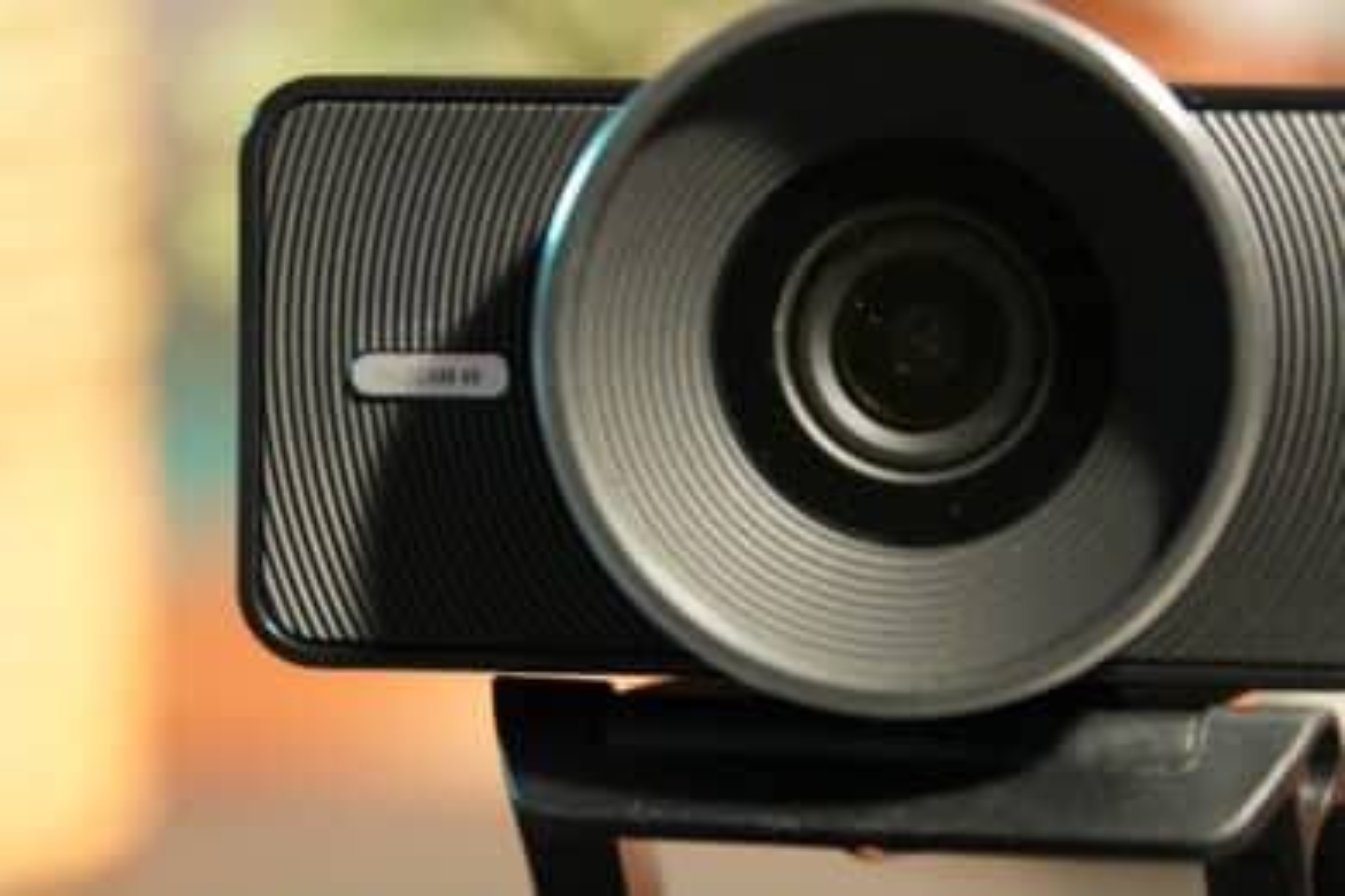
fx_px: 6575
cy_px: 448
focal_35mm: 176
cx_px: 672
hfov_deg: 11.7
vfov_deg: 7.8
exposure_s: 1/125
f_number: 4
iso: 6400
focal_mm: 176
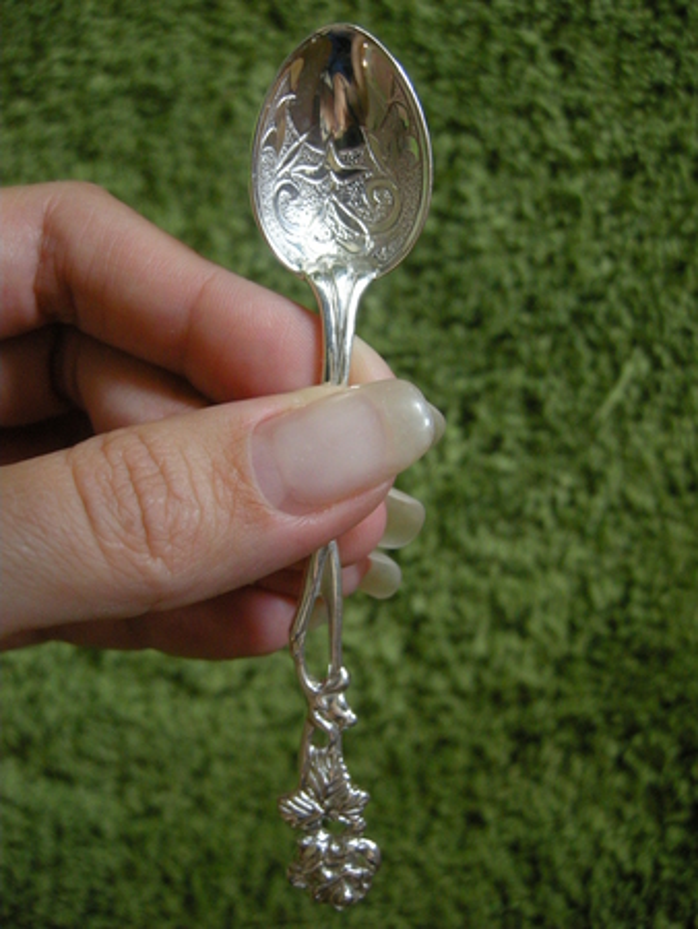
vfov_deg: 52.6
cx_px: 349
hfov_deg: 40.7
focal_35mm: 35
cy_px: 464
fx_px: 940
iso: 400
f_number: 2.7
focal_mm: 7.5
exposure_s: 1/68.5
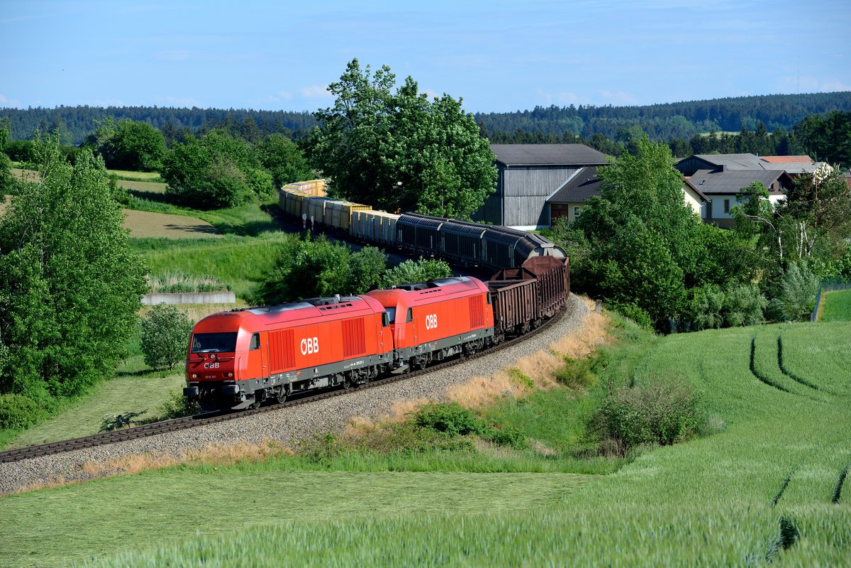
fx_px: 2836
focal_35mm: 120
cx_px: 426
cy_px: 284
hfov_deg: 17.1
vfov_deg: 11.4
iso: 250
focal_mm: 120
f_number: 6.3
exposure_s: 1/1250
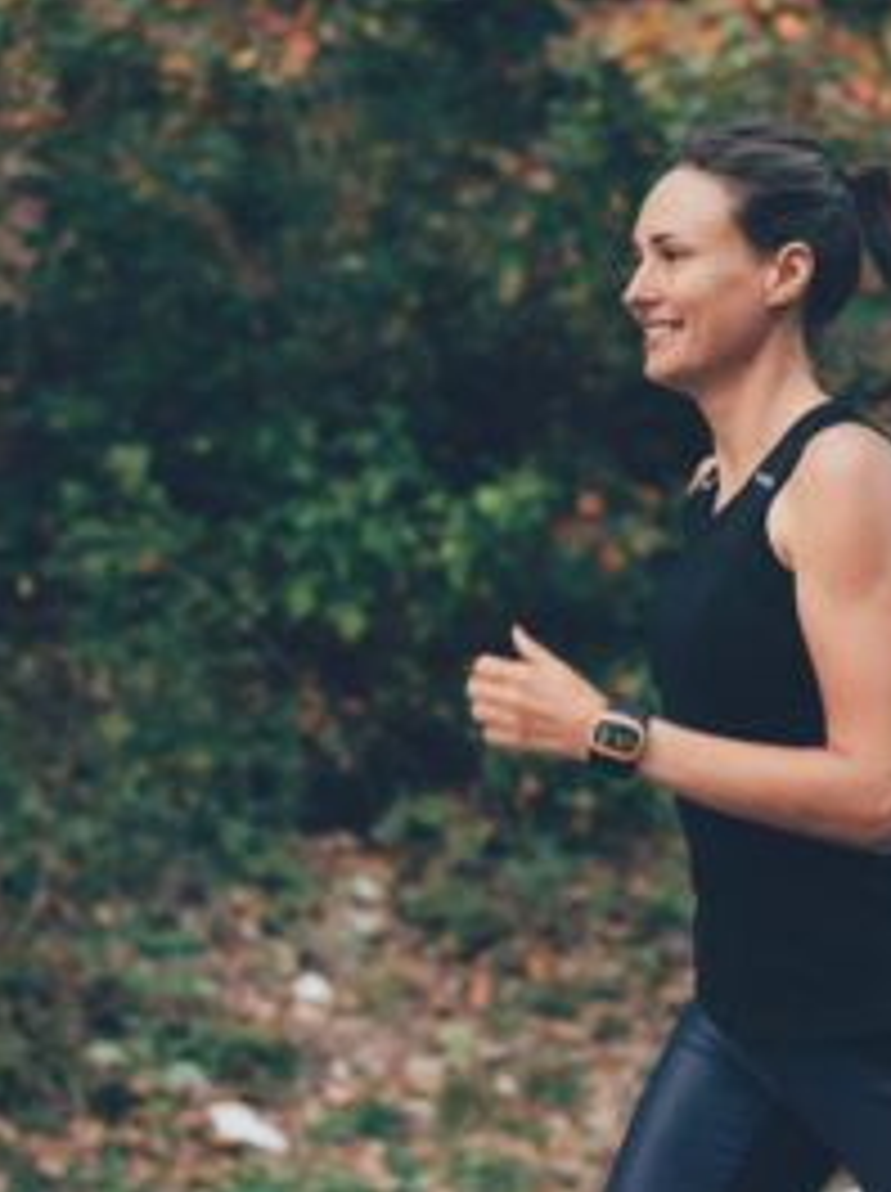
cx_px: 464
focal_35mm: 80
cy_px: 596
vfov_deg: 24.4
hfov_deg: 18.4
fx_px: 2752
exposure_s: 1/400
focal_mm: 55
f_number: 2.5
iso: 800
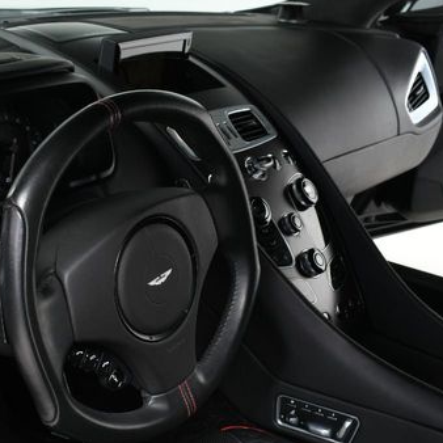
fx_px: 840
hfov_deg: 29.1
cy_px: 269
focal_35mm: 58
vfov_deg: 29.5
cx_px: 114
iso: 100
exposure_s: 1/160
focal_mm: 18
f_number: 5.6
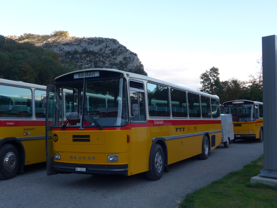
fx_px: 328
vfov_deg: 35.1
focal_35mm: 41
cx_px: 138
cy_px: 104
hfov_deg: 45.8
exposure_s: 1/250
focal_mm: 8.4
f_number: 2.8
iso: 80
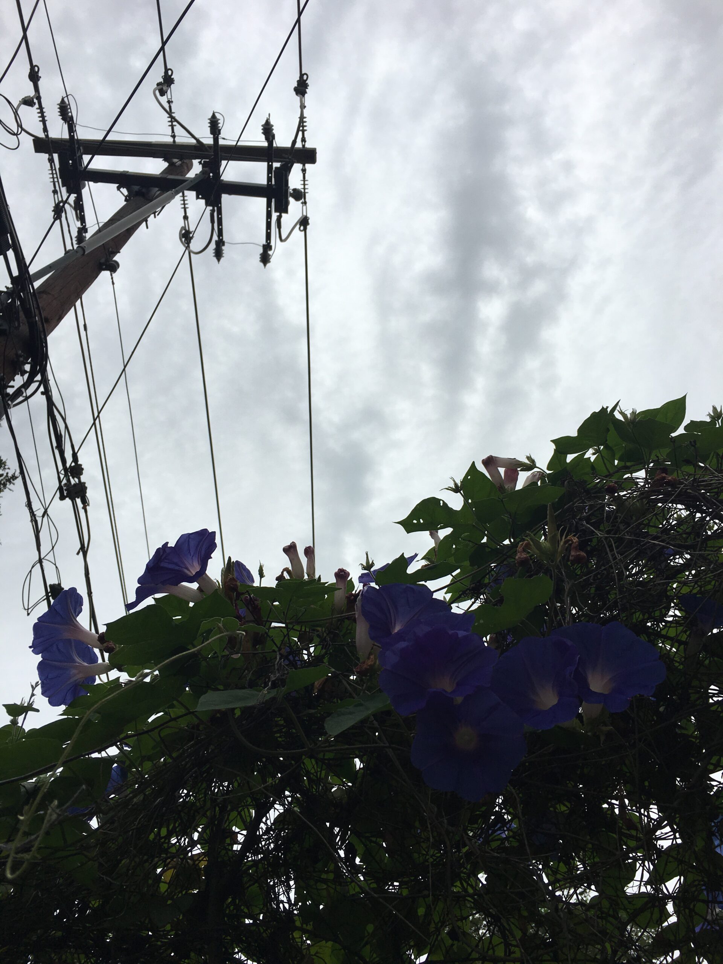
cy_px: 482
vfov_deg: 61.7
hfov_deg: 48.2
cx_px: 362
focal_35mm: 29
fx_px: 808
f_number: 2.2
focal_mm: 4.15
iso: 25
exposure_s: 1/1131
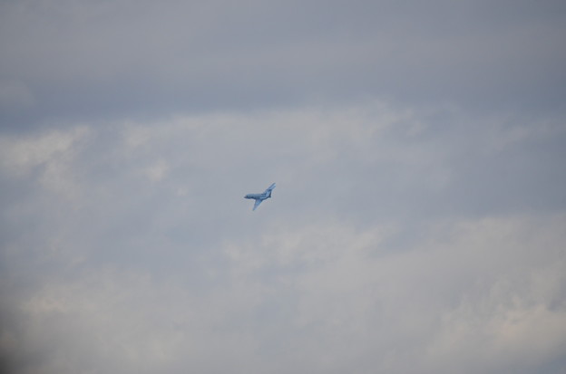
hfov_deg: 4.6
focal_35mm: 450
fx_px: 7059
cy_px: 187
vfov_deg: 3.0
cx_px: 283
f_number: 6.3
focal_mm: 300
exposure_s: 1/1600
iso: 400
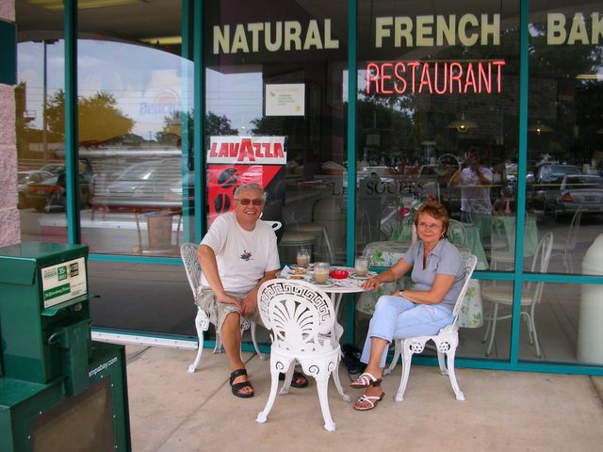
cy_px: 226
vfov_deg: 40.7
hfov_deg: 52.6
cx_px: 302
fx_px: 610
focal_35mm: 35
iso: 50
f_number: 3
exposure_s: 1/180
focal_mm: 5.8
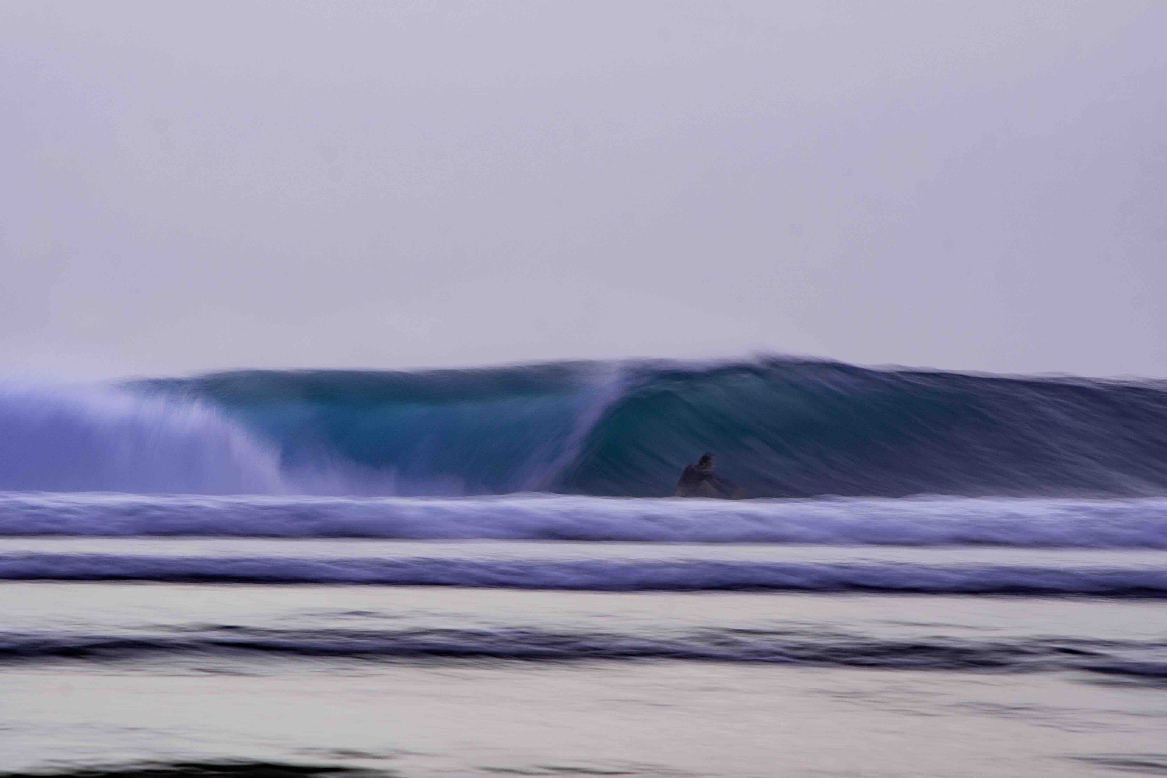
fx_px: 9967
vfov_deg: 4.5
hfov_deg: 6.7
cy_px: 389
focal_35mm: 308
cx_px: 584
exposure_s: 1/8
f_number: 11
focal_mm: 205
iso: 100
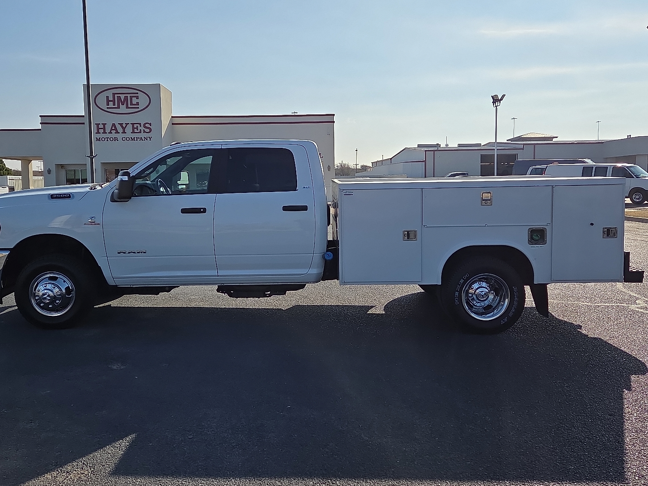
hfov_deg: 56.8
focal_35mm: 32
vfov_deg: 44.1
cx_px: 303
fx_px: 599
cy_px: 222
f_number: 1.8
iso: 25
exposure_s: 1/5000
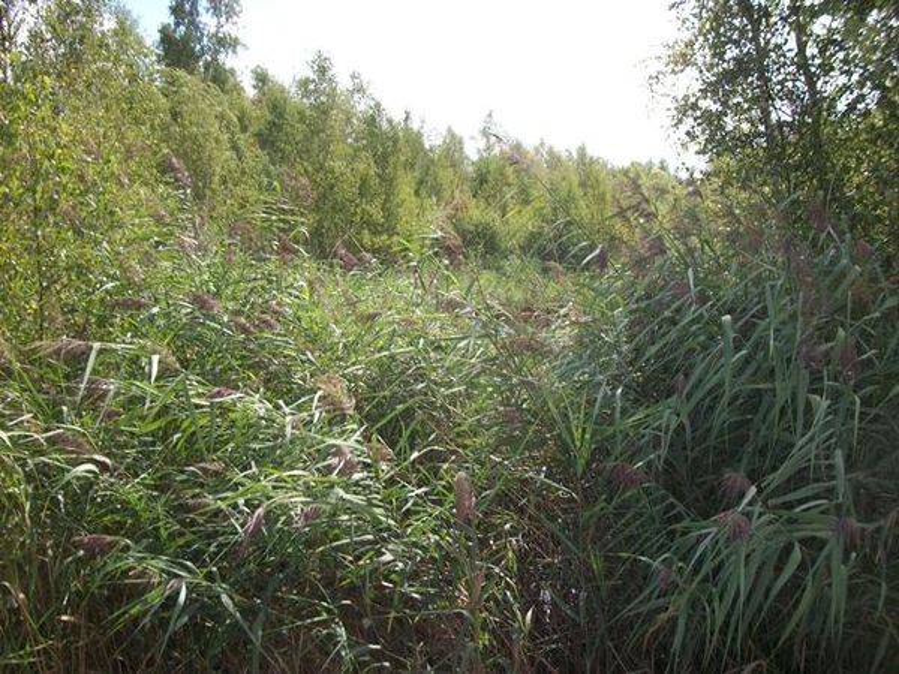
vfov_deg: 44.2
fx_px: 831
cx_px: 450
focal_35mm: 32
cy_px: 337
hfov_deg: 56.8
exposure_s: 1/80
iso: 80
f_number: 8.8
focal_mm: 5.7
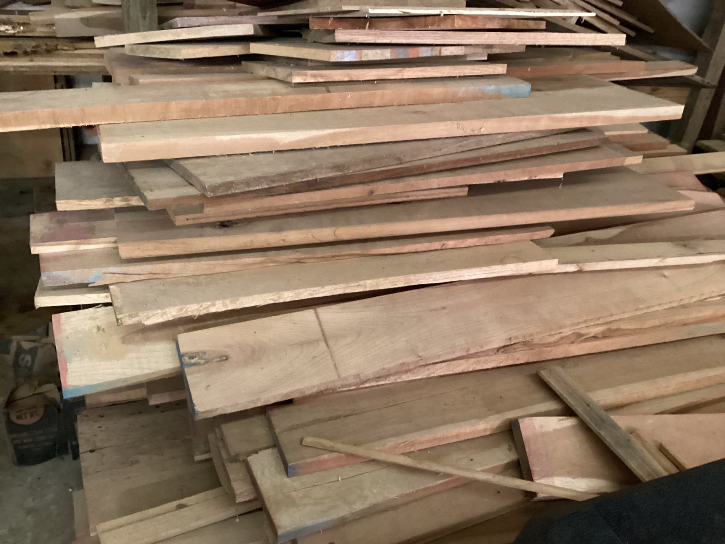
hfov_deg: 58.3
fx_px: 649
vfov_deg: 45.4
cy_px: 272
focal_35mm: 31
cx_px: 362
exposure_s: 1/30
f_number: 2.4
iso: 800
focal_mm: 3.3
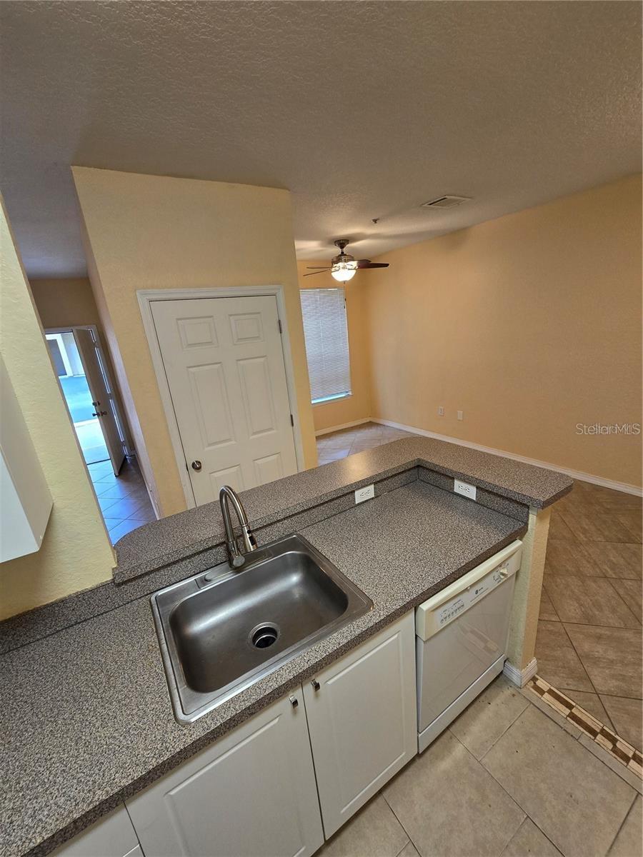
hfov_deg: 89.9
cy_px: 428
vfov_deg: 106.2
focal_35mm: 13
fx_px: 322
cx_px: 322
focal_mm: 2.2
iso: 125
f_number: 2.2
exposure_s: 1/60
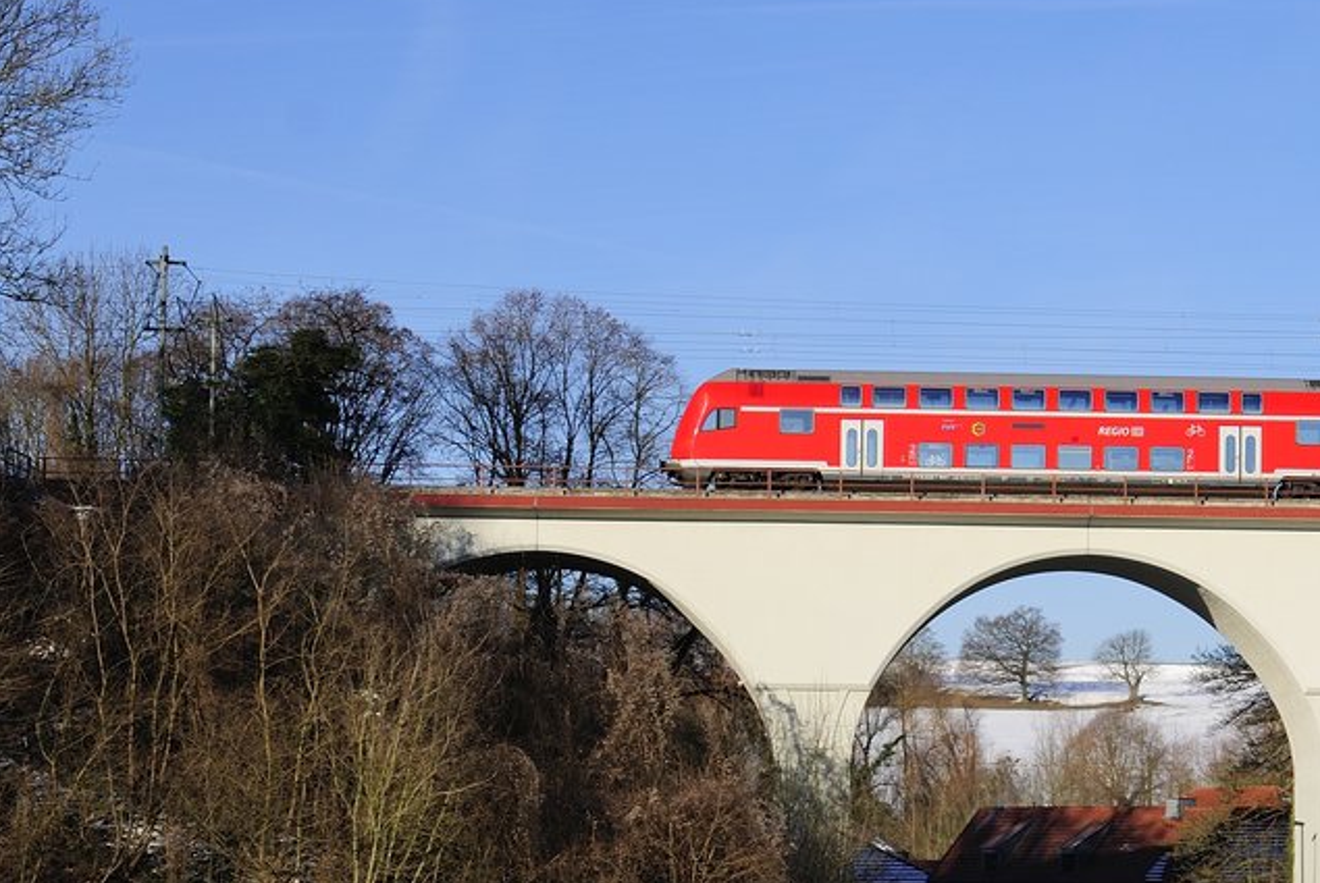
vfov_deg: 13.5
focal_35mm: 102
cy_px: 504
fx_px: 3744
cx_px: 979
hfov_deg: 19.9
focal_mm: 36
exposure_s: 1/400
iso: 100
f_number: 8
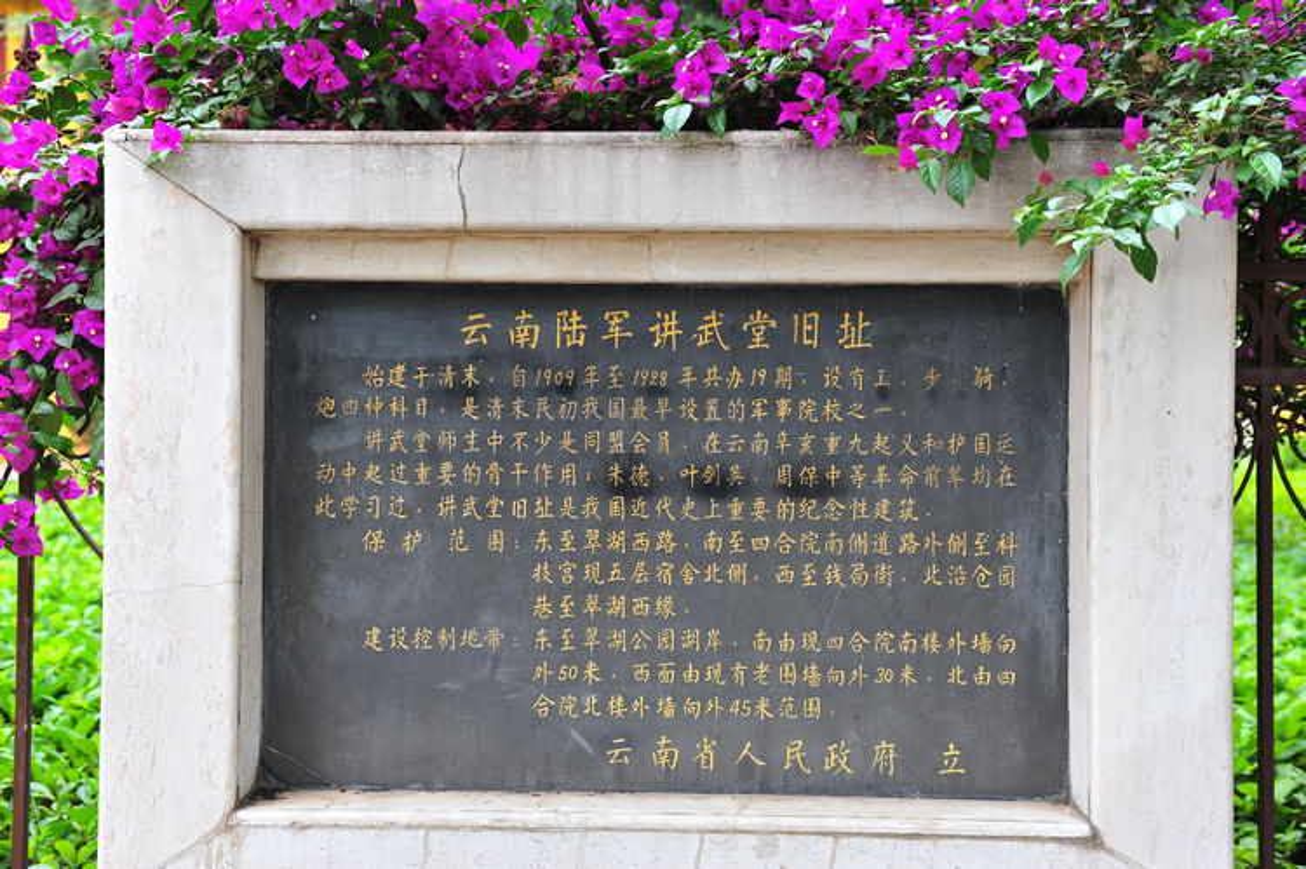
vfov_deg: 29.8
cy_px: 434
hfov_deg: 43.6
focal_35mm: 45
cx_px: 653
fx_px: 1631
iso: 200
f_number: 4
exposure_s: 1/50
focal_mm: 45
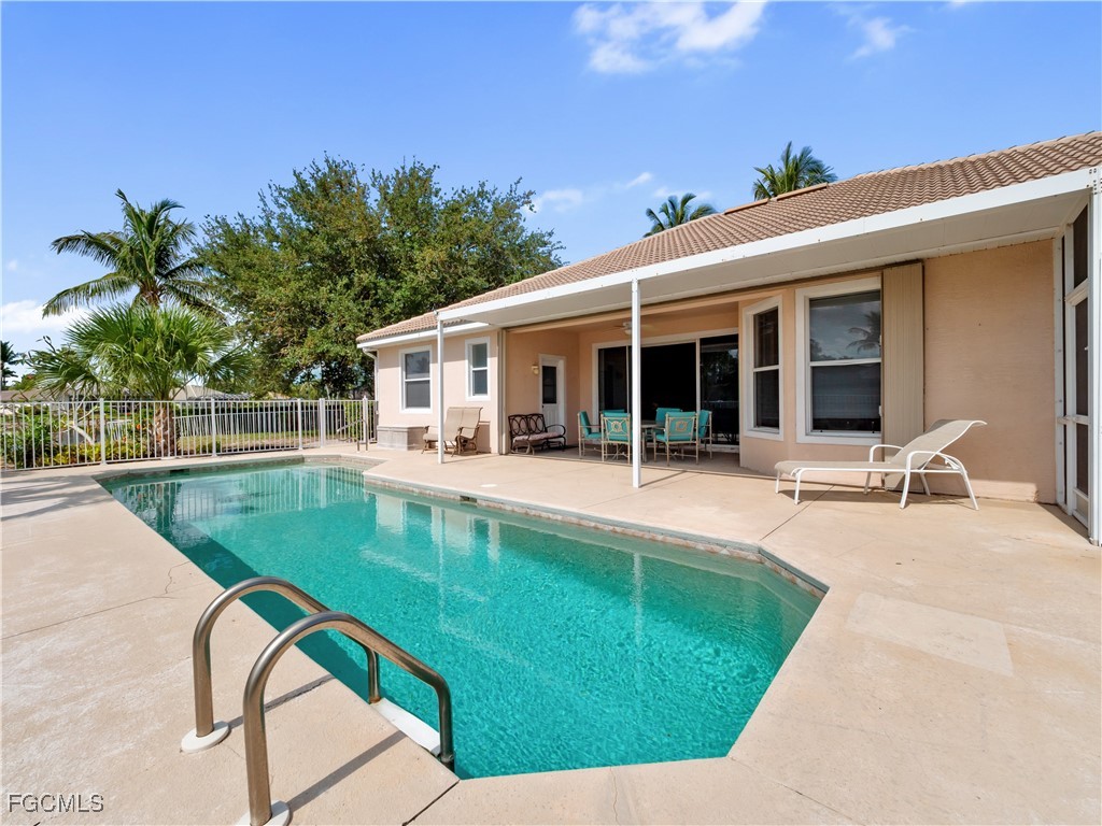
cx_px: 551
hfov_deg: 102.1
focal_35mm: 14
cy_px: 413
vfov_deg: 85.7
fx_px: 446
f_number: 7.1
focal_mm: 7
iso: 200
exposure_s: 1/1600
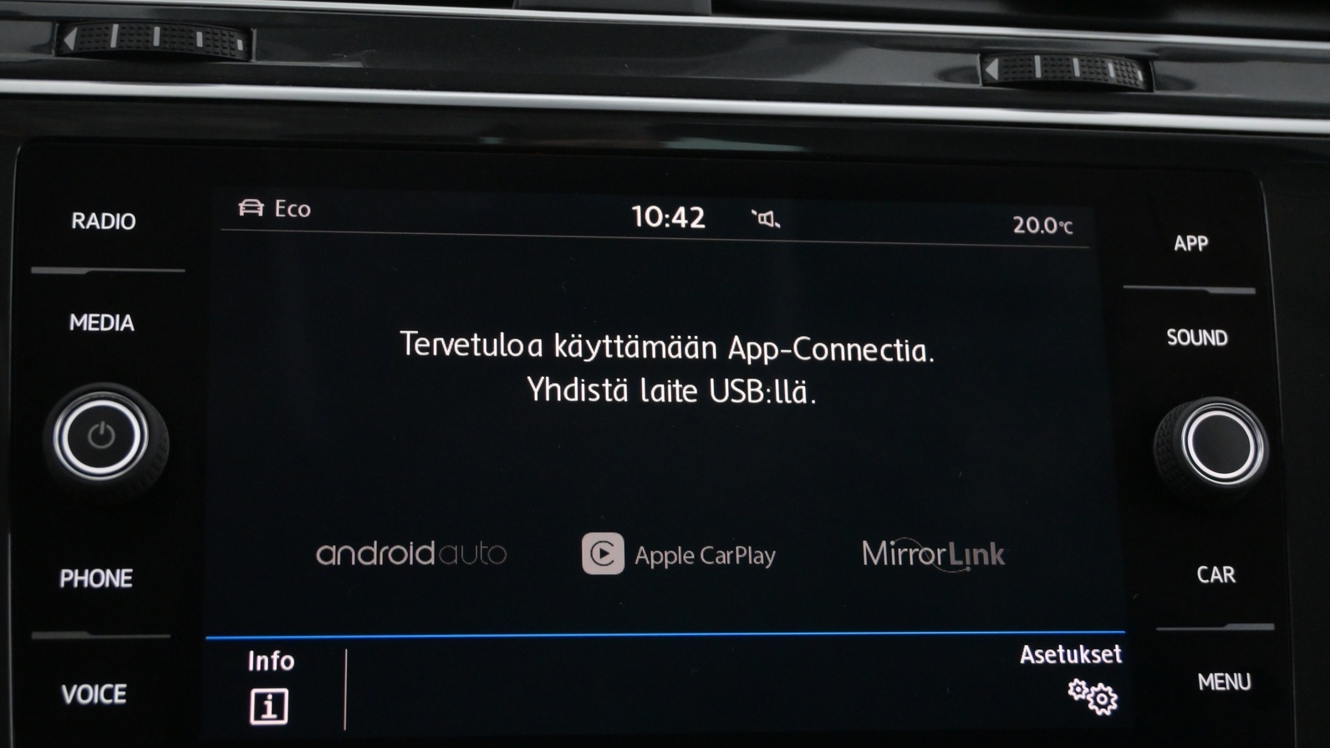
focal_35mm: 49
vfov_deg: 24.5
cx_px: 660
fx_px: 1721
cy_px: 410
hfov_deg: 42.3
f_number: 4.8
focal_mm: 30.5
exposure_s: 1/50
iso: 3200
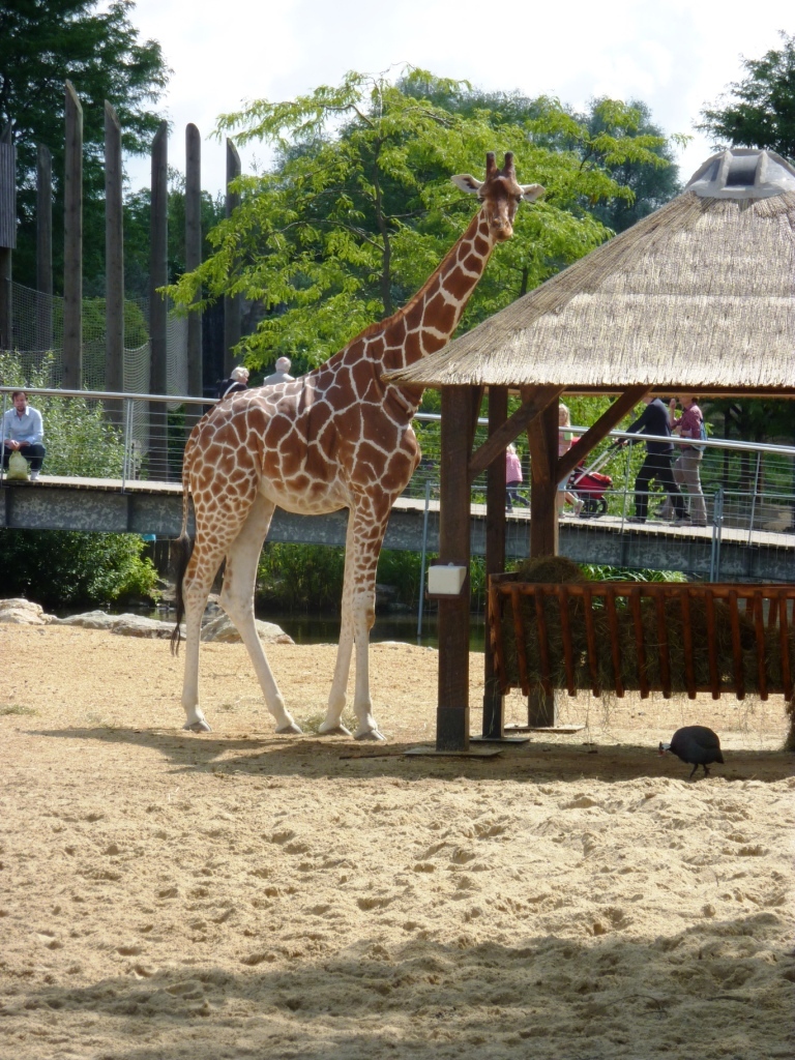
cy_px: 530
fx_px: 4838
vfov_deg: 12.5
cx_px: 398
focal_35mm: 158
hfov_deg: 9.4
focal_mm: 25.9
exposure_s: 1/400
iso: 80
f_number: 4.5
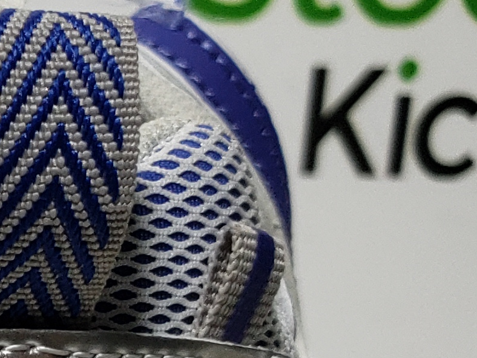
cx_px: -525
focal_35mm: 133
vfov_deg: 10.7
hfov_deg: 12.7
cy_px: 552
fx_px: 1833
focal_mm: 4.3
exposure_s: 1/395
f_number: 1.5
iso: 50
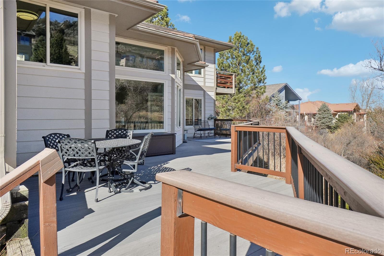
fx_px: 256
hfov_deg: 73.8
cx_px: 192
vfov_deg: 53.1
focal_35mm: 24
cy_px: 128
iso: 400
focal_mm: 16
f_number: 8
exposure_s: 1/800
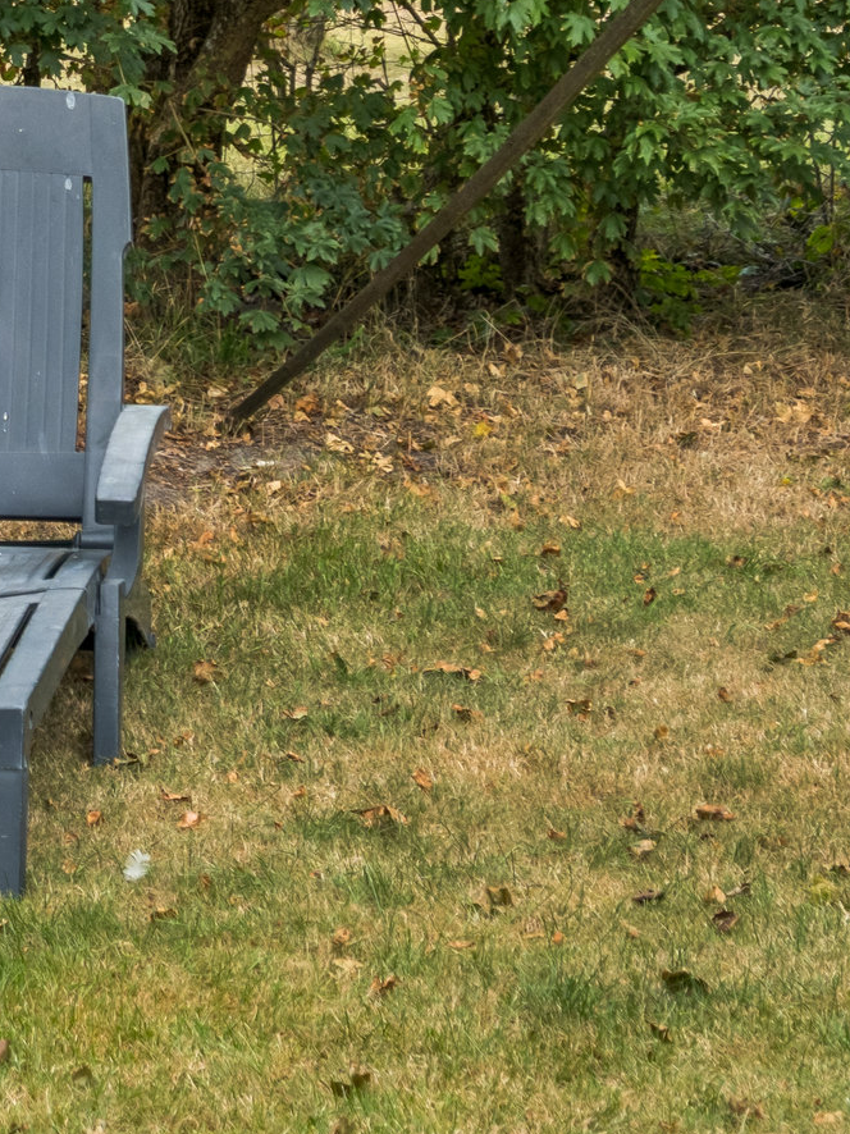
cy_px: -141
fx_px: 3734
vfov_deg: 16.7
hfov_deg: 12.6
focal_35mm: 114
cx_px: -219
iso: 400
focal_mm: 35
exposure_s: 1/500
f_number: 4.5
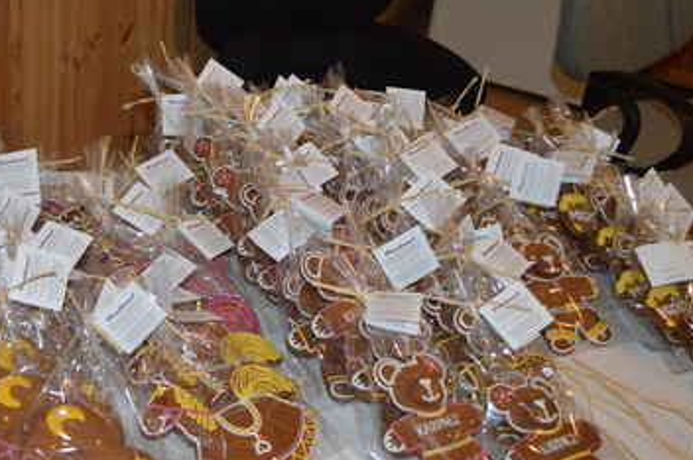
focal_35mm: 62
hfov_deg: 32.0
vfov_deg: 21.8
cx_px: 195
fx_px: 1192
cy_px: 296
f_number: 4
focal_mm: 24
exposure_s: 1/60
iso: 400
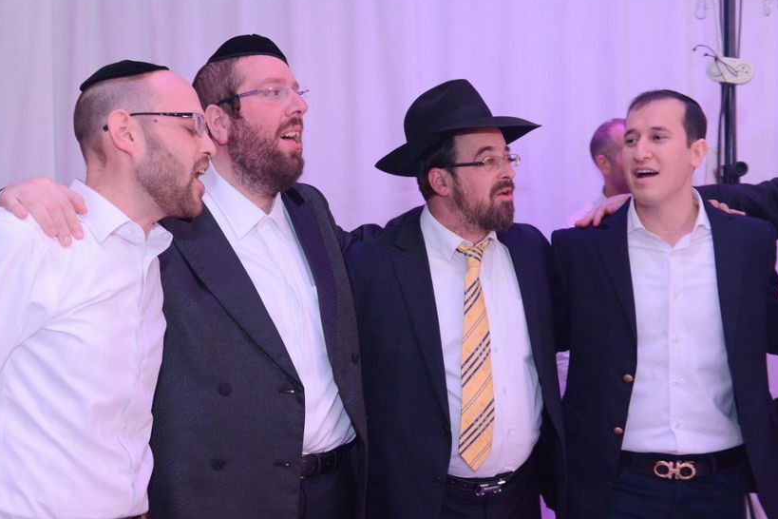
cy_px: 297
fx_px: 1080
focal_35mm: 50
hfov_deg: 39.4
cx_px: 311
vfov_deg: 27.0
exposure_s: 1/80
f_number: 5.6
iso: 3200
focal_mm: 40
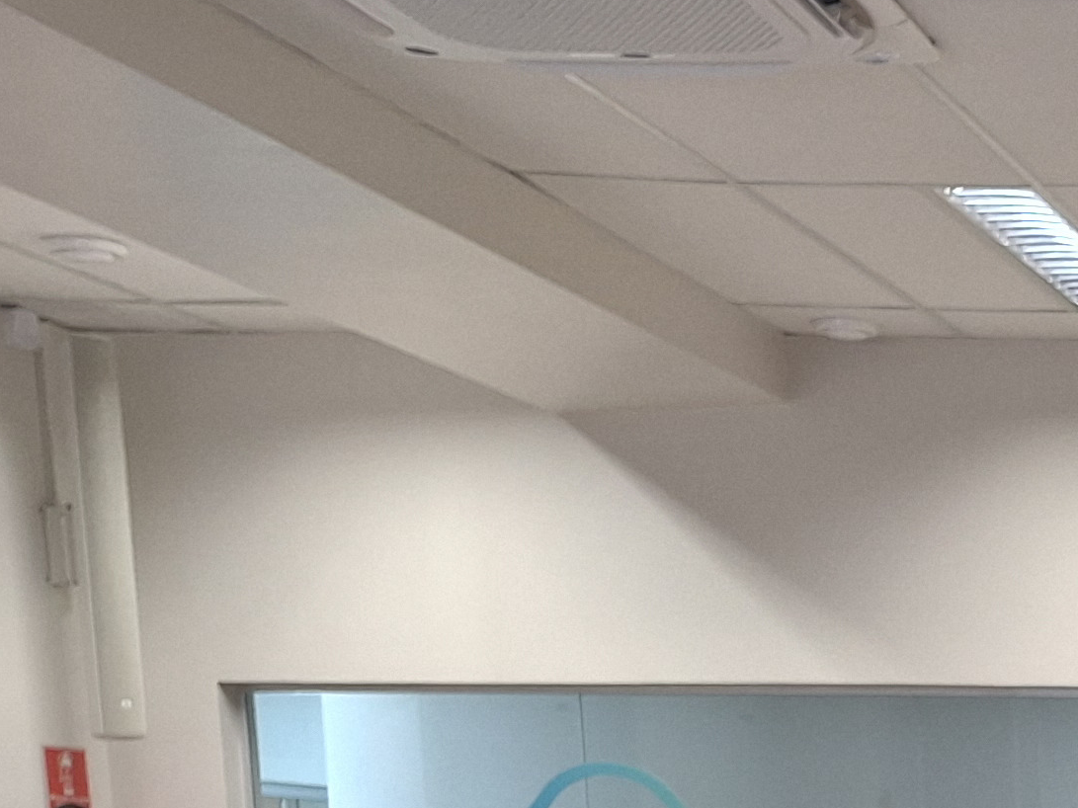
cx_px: 1932
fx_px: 2678
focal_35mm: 86
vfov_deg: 15.4
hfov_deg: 18.1
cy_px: 1338
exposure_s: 1/40
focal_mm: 5.54
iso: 125
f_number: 1.8
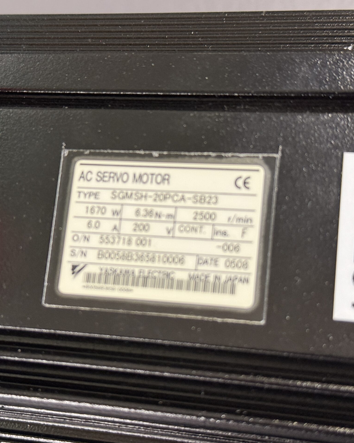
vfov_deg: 30.0
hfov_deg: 24.1
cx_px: 126
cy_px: 222
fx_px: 825
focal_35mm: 63
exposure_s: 1/33
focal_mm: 6.76
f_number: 1.78
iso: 200
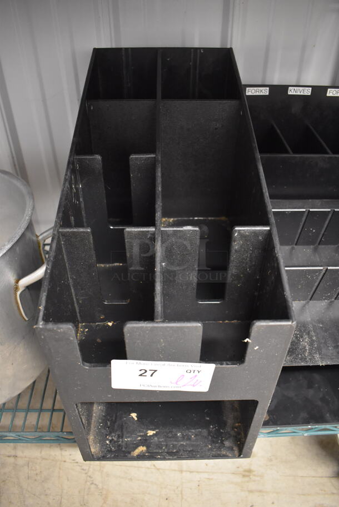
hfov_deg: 48.0
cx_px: 170
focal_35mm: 27
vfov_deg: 67.3
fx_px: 381
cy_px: 254
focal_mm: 18
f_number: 3.5
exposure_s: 1/30
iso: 2800
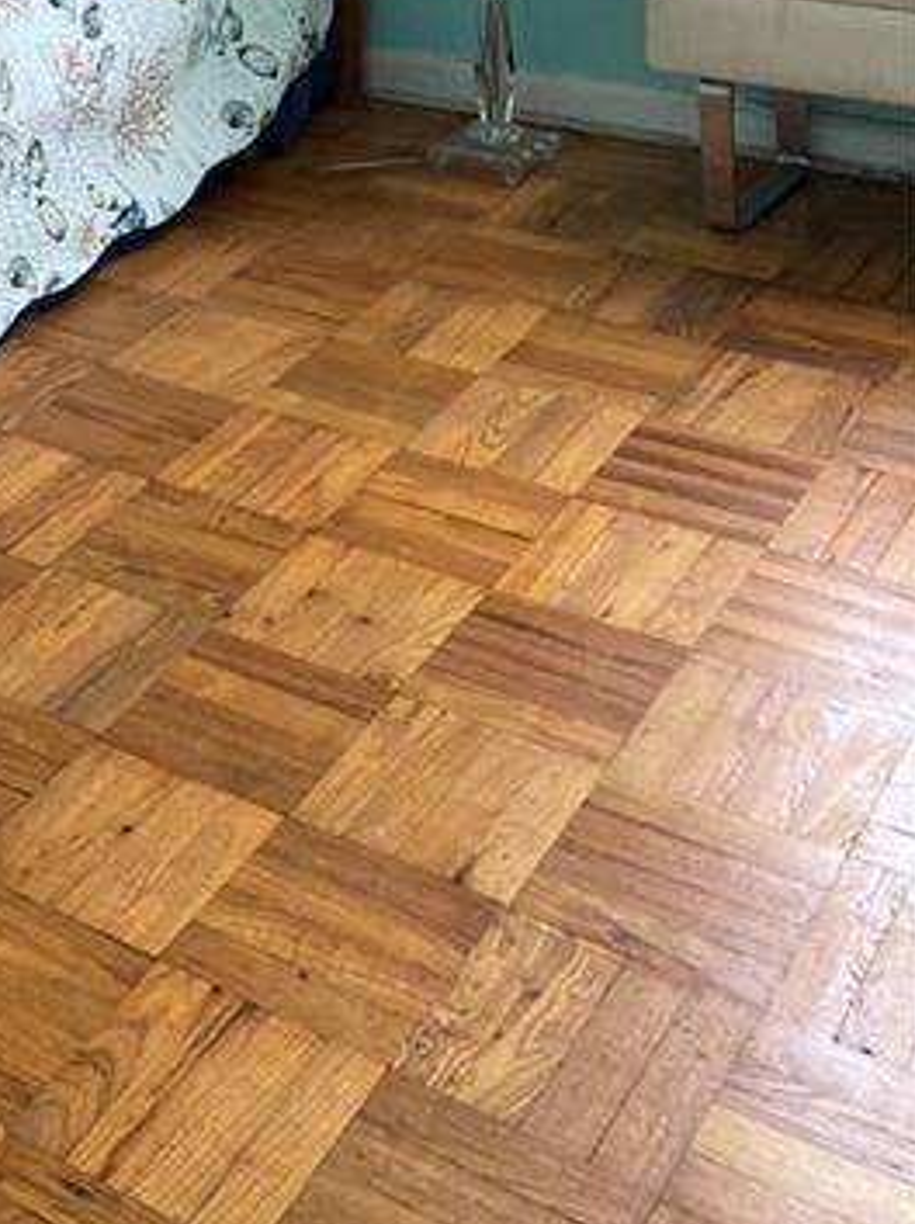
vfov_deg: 29.3
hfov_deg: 22.7
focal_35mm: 61
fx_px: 2154
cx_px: -76
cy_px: -52
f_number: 1.8
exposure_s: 1/32
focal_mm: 3.99
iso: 400
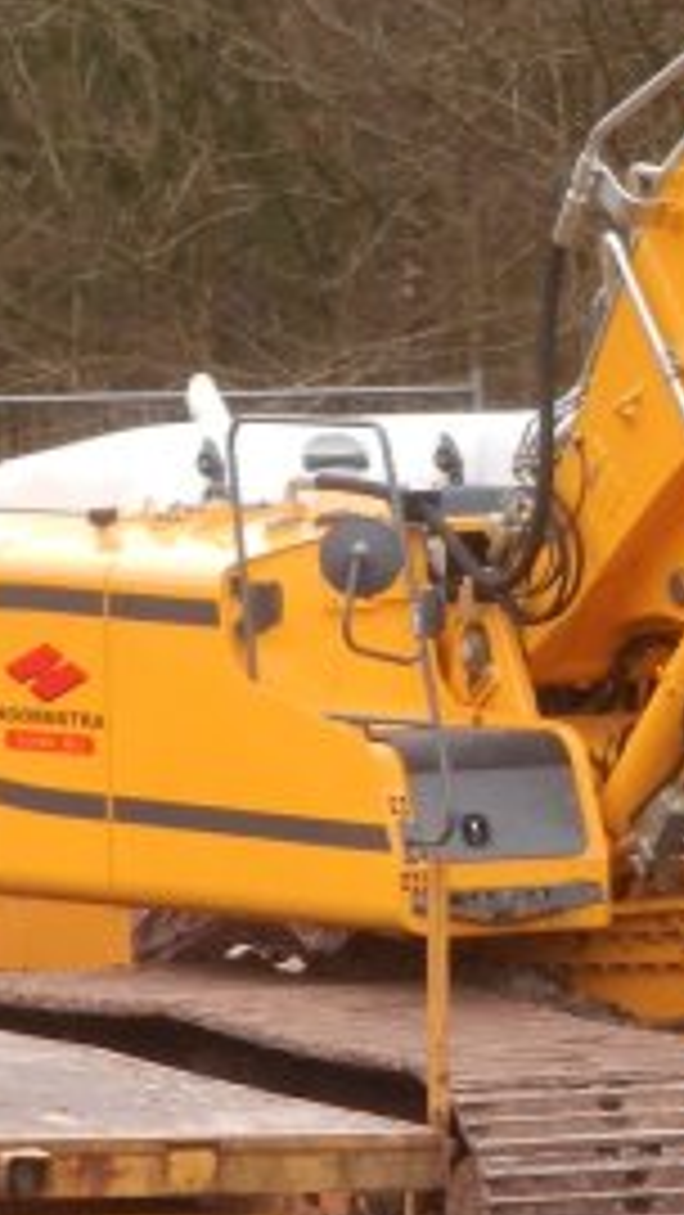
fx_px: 19688
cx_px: 1112
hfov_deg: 2.0
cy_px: 441
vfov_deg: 3.5
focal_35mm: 611
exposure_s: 1/100
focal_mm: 34
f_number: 5.3
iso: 160
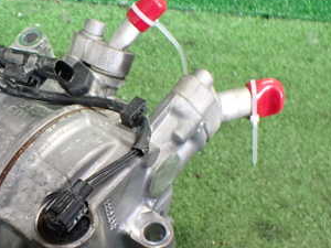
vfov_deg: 24.3
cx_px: 50
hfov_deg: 31.1
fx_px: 574
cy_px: 161
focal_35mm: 60
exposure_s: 1/80
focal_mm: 5.4
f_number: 2.3
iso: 800
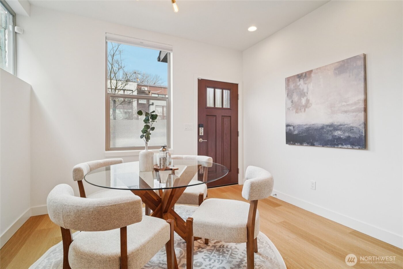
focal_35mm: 16
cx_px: 202
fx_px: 179
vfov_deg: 73.7
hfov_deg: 96.7
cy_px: 134
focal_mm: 16
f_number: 8
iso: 1600
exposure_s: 1/160
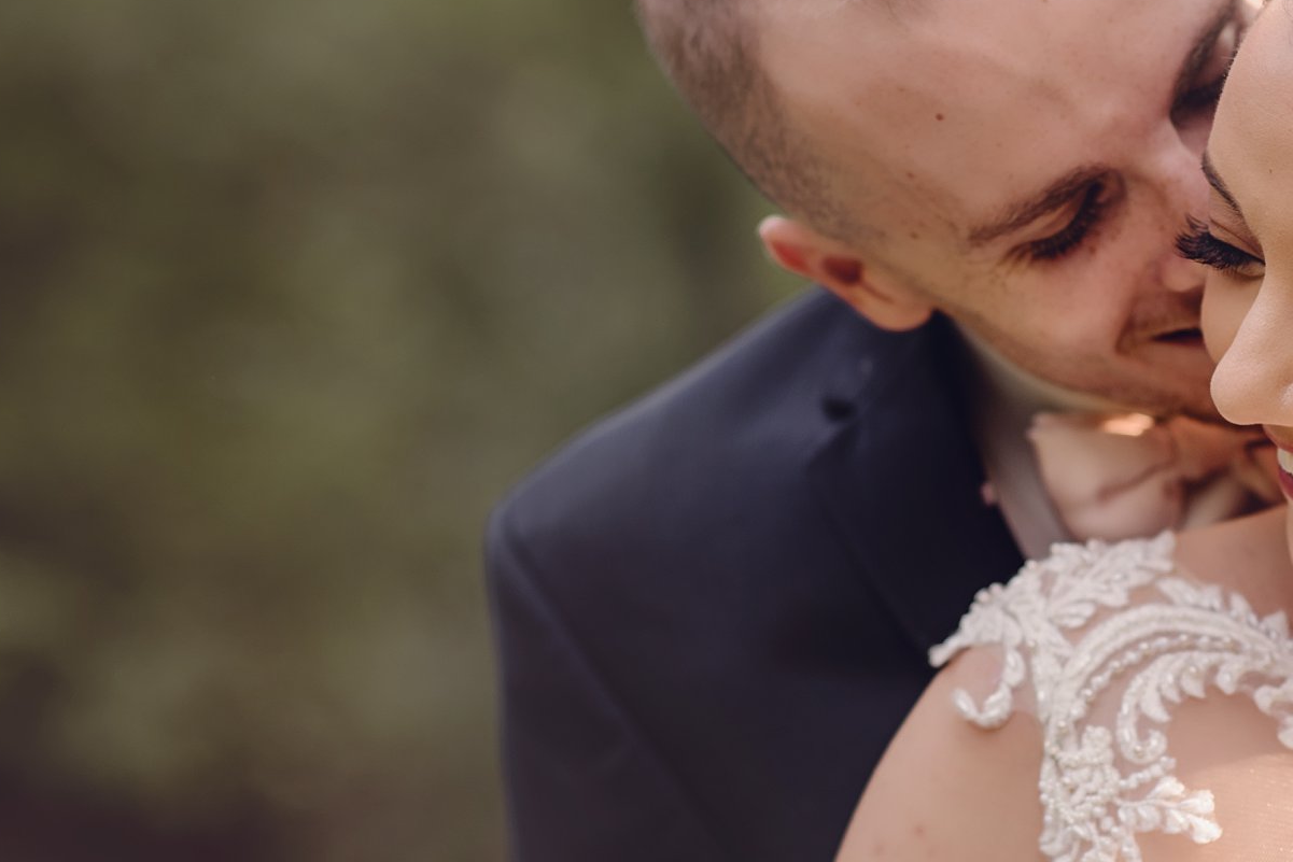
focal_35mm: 145
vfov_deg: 9.5
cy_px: 461
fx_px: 5208
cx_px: 1086
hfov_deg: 14.1
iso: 125
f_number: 2.5
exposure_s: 1/320
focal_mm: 85
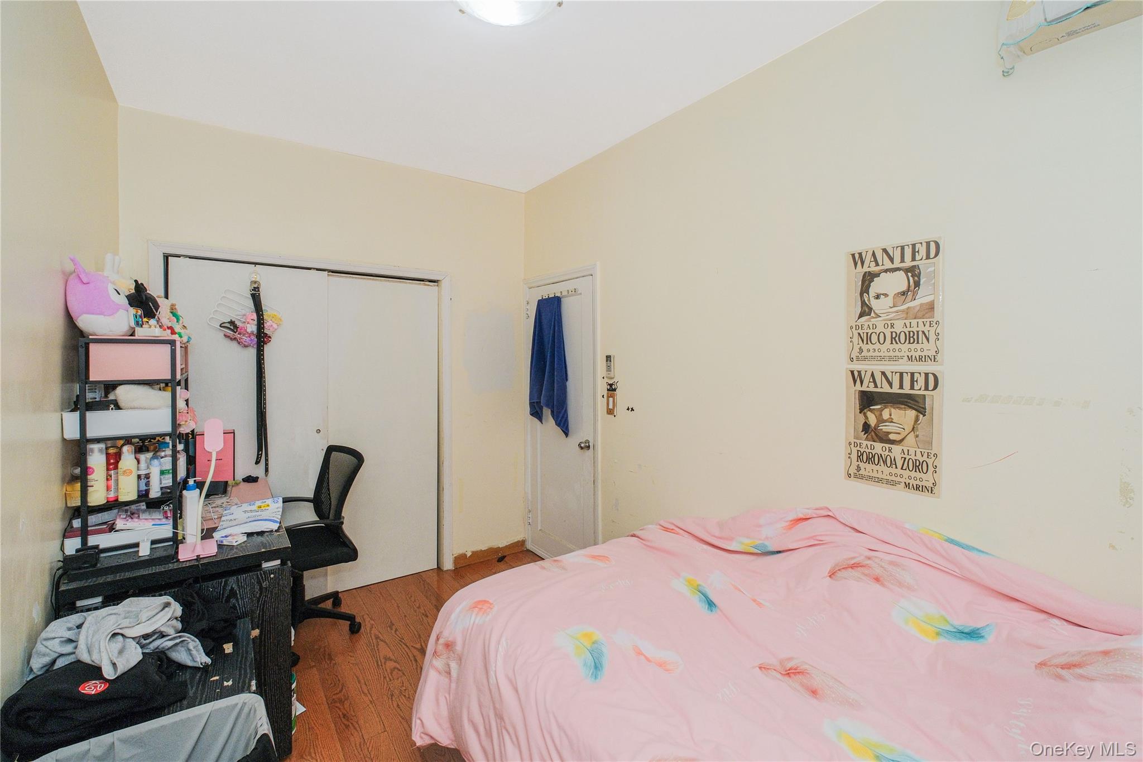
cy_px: 381
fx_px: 476
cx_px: 572
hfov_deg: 100.4
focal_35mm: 15
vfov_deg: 77.3
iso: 800
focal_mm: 10
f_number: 8
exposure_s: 1/60
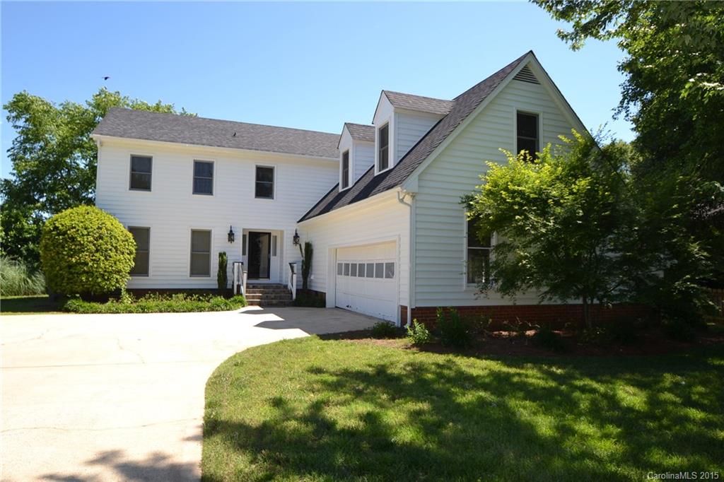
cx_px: 362
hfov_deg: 81.2
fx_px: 422
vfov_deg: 59.5
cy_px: 241
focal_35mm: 21
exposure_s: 1/200
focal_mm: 14
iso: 100
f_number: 6.3
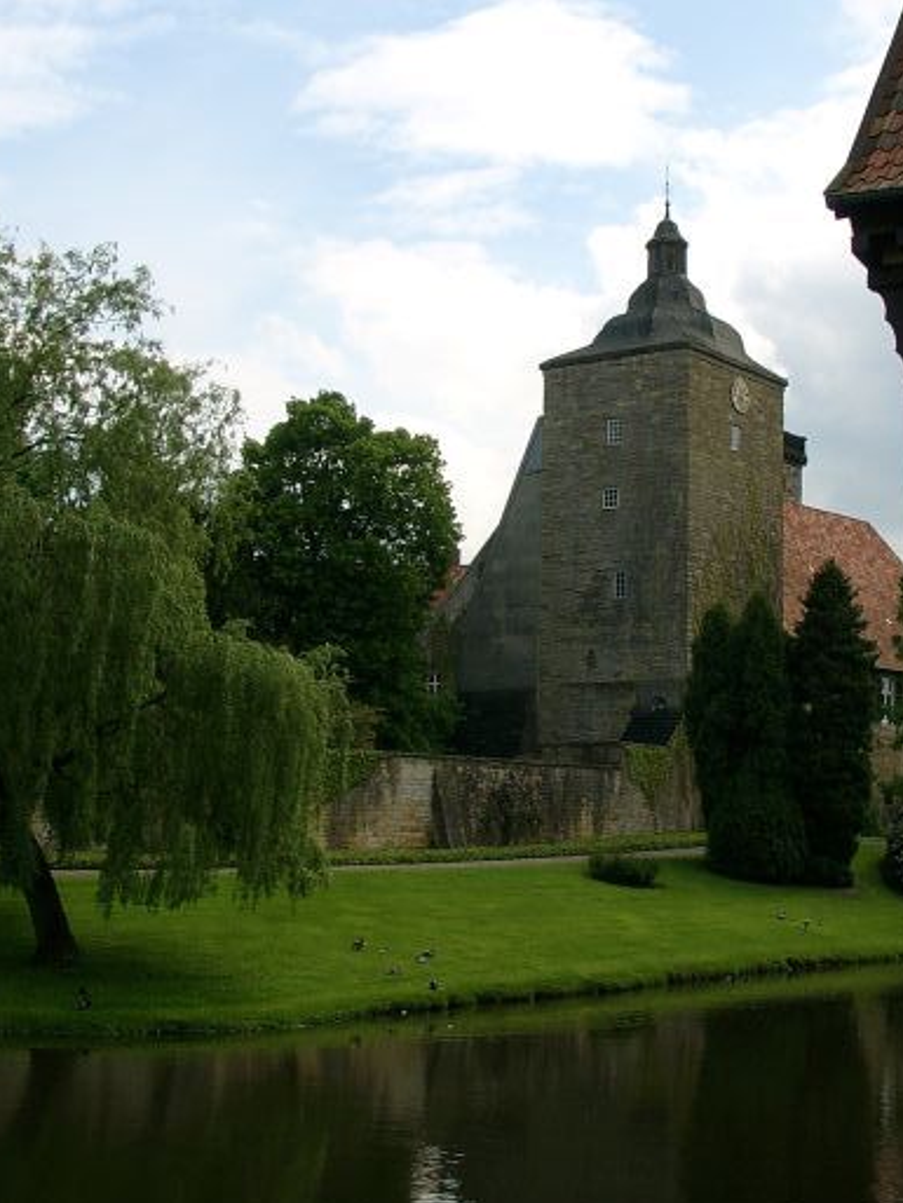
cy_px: 485
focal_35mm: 53
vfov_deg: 36.0
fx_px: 1843
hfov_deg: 27.4
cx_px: 607
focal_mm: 7.13
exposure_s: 1/885
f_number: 4
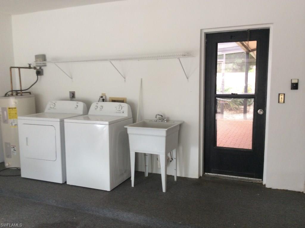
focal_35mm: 33
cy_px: 114
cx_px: 152
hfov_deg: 55.4
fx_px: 290
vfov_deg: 42.8
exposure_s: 1/24
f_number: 2.4
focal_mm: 3.3
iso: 50
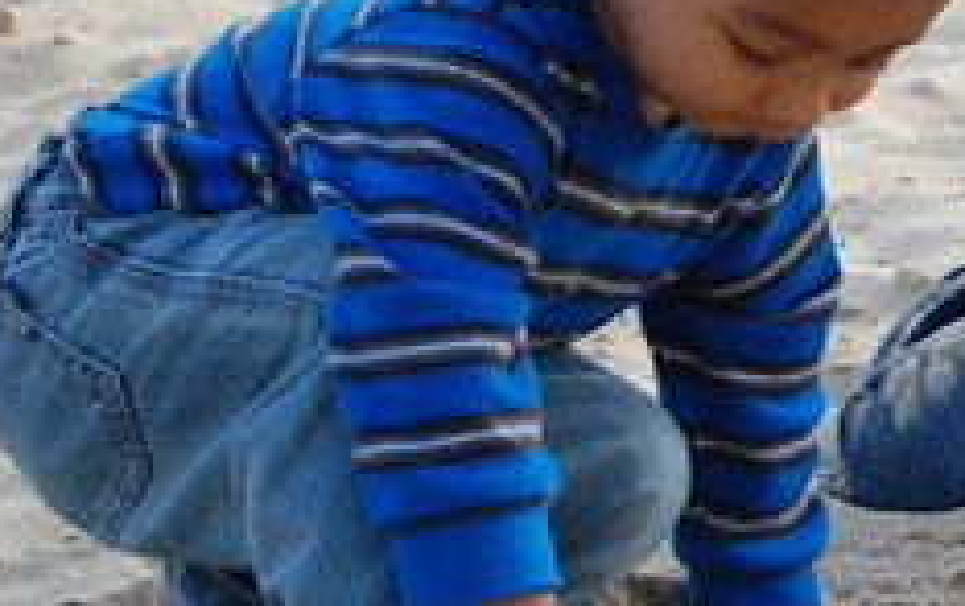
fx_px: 6042
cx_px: 878
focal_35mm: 229
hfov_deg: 9.1
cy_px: -33
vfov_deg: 5.7
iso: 200
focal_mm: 55
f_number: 5.6
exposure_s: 1/125
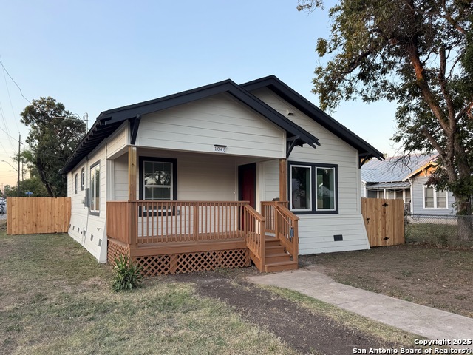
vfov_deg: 56.8
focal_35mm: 24
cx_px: 236
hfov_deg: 71.6
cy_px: 178
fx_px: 328
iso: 64
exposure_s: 1/246
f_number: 1.78
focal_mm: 6.76
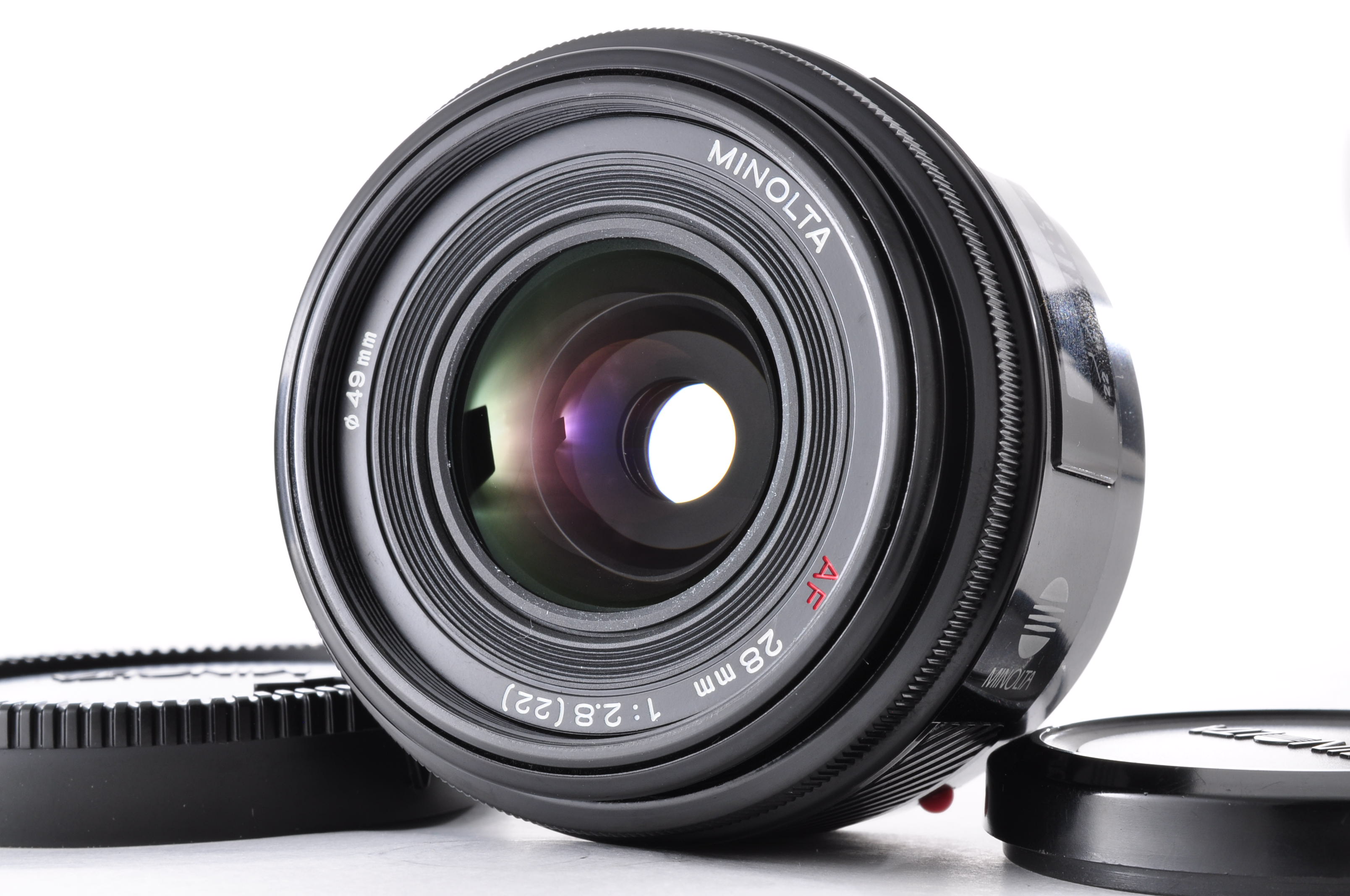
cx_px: 675
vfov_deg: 22.6
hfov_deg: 33.4
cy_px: 448
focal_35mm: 60
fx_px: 2247
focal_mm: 40
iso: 200
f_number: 16
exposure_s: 1/200
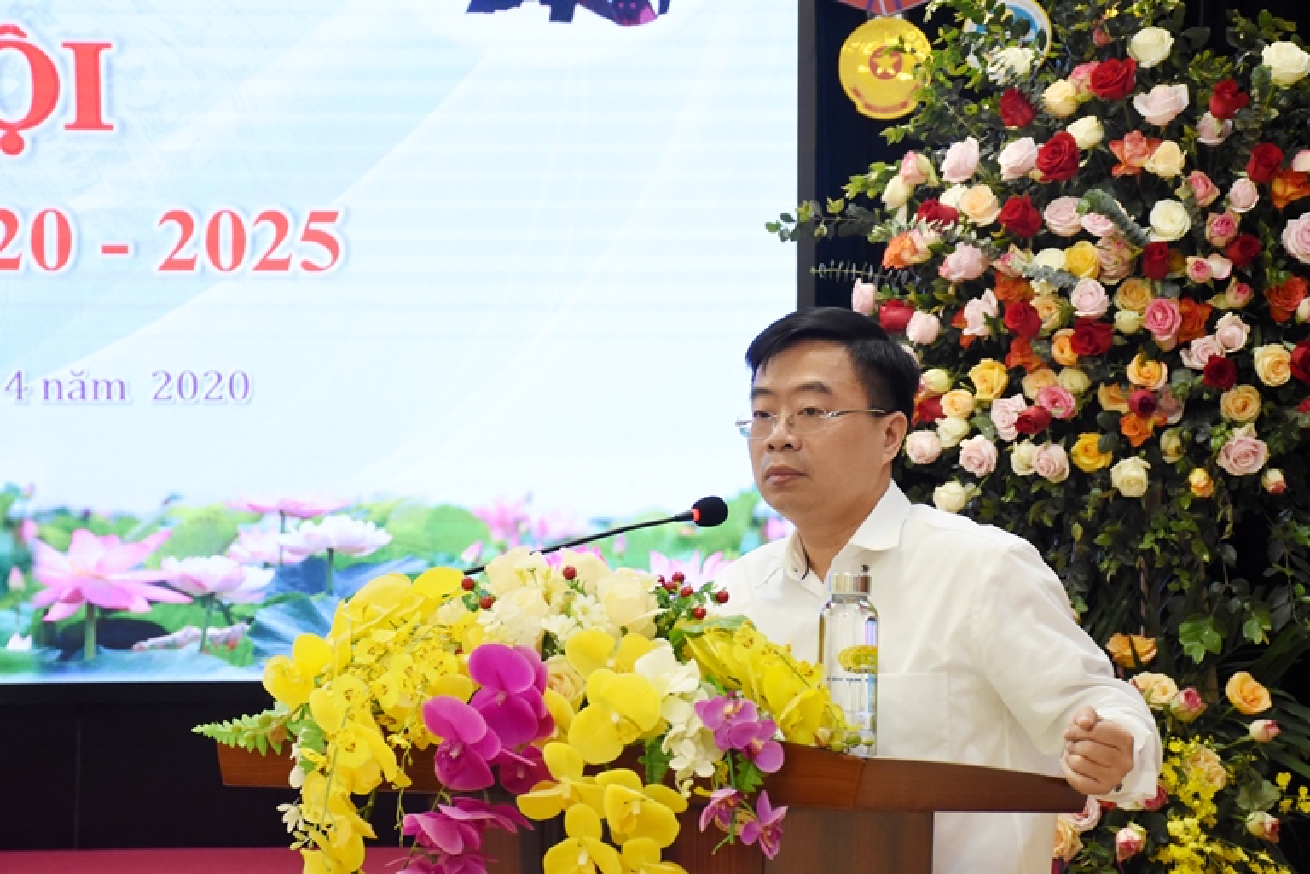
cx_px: 655
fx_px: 3602
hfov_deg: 20.6
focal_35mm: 99
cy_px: 437
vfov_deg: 13.8
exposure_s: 1/100
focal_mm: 66
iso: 2000
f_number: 8
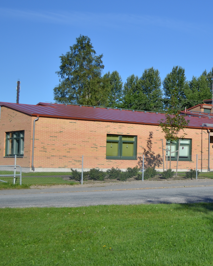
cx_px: 218
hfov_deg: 23.5
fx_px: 489
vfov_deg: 30.5
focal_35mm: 62
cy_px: 127
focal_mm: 24
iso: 160
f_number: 4
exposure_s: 1/2000
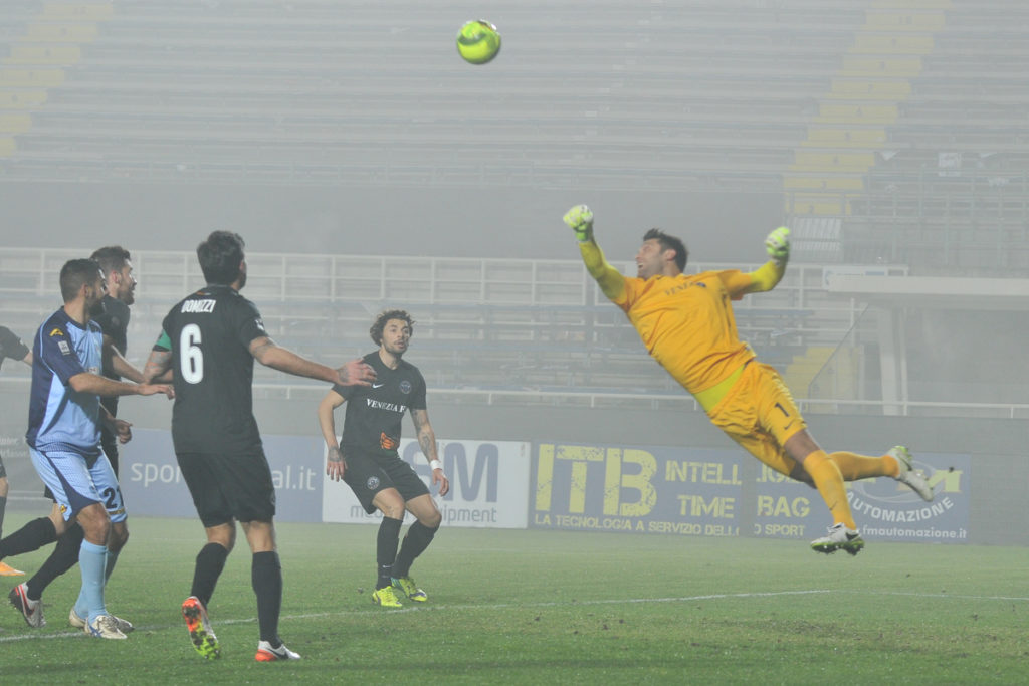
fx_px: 4288
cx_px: 514
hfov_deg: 13.7
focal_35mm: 150
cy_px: 343
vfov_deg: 9.2
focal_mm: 100
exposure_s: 1/500
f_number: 3.5
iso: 400
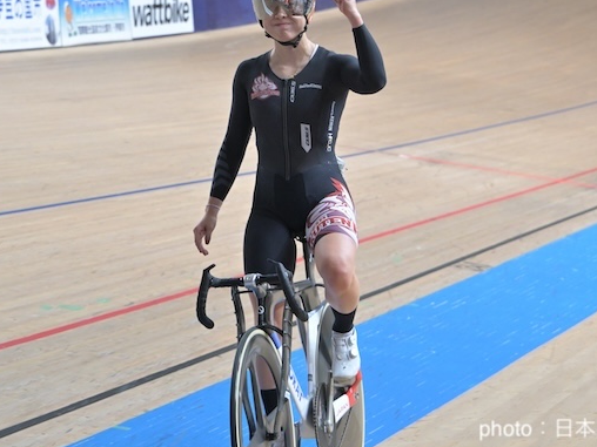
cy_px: 139
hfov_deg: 12.4
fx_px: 2742
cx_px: 284
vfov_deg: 9.3
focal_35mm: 159
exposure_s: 1/400
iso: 3600
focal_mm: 105
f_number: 7.1
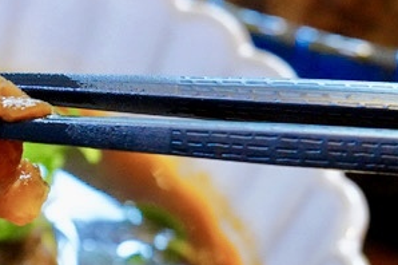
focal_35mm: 148
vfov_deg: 9.2
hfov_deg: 13.0
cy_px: 151
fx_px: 1634
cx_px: -236
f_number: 7.1
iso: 6400
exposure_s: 1/160
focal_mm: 43
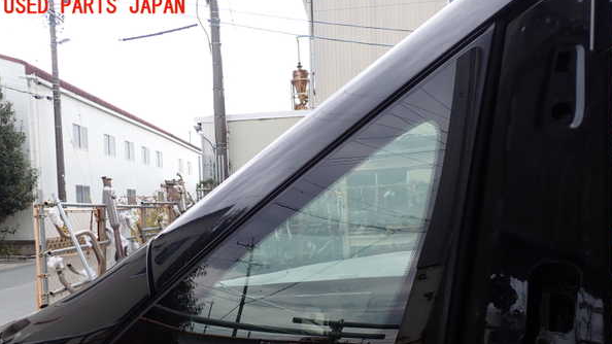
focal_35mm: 33
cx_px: 307
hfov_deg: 59.5
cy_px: 226
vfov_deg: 35.3
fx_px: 535
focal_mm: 5.4
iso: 100
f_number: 3.2
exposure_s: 1/200
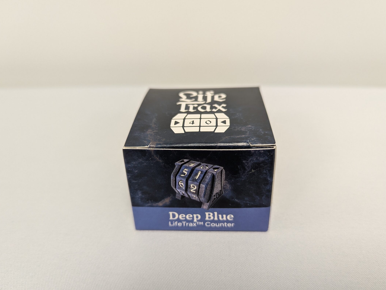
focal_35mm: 29
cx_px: 202
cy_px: 157
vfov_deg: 48.3
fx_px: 324
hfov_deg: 61.6
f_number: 1.85
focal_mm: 6.81
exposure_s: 1/30
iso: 76
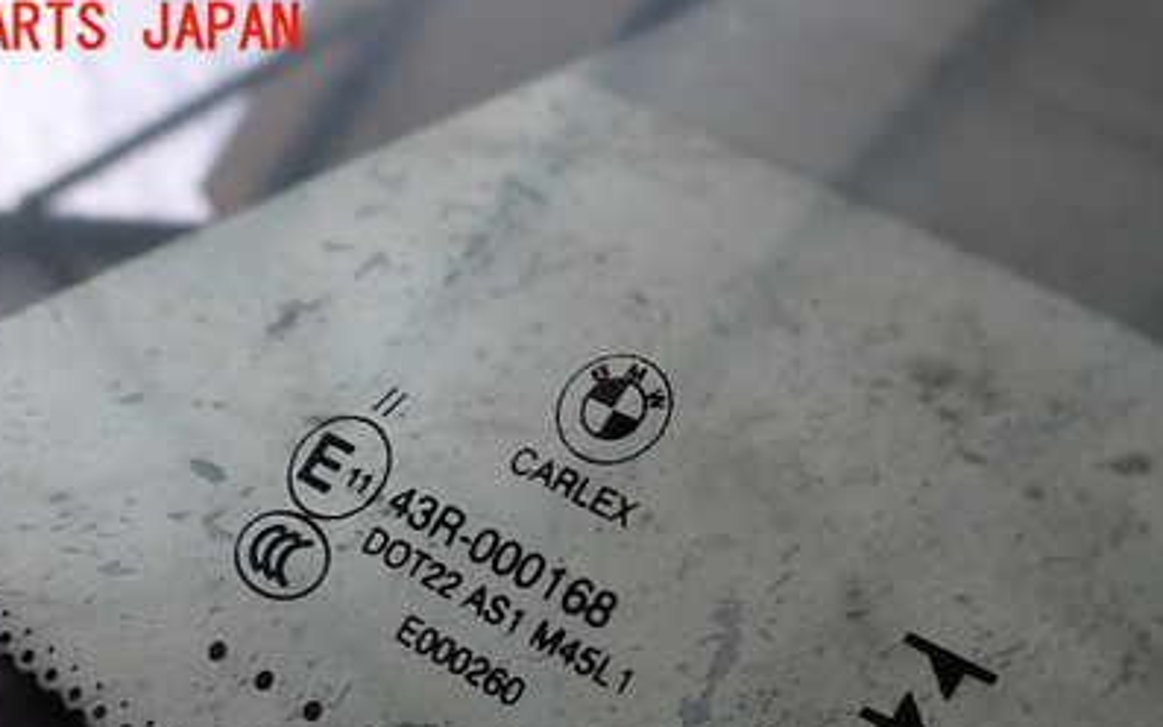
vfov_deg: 30.6
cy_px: 654
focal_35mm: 40
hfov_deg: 49.2
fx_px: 1268
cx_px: 647
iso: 100
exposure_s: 1/125
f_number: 2.8
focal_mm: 4.5
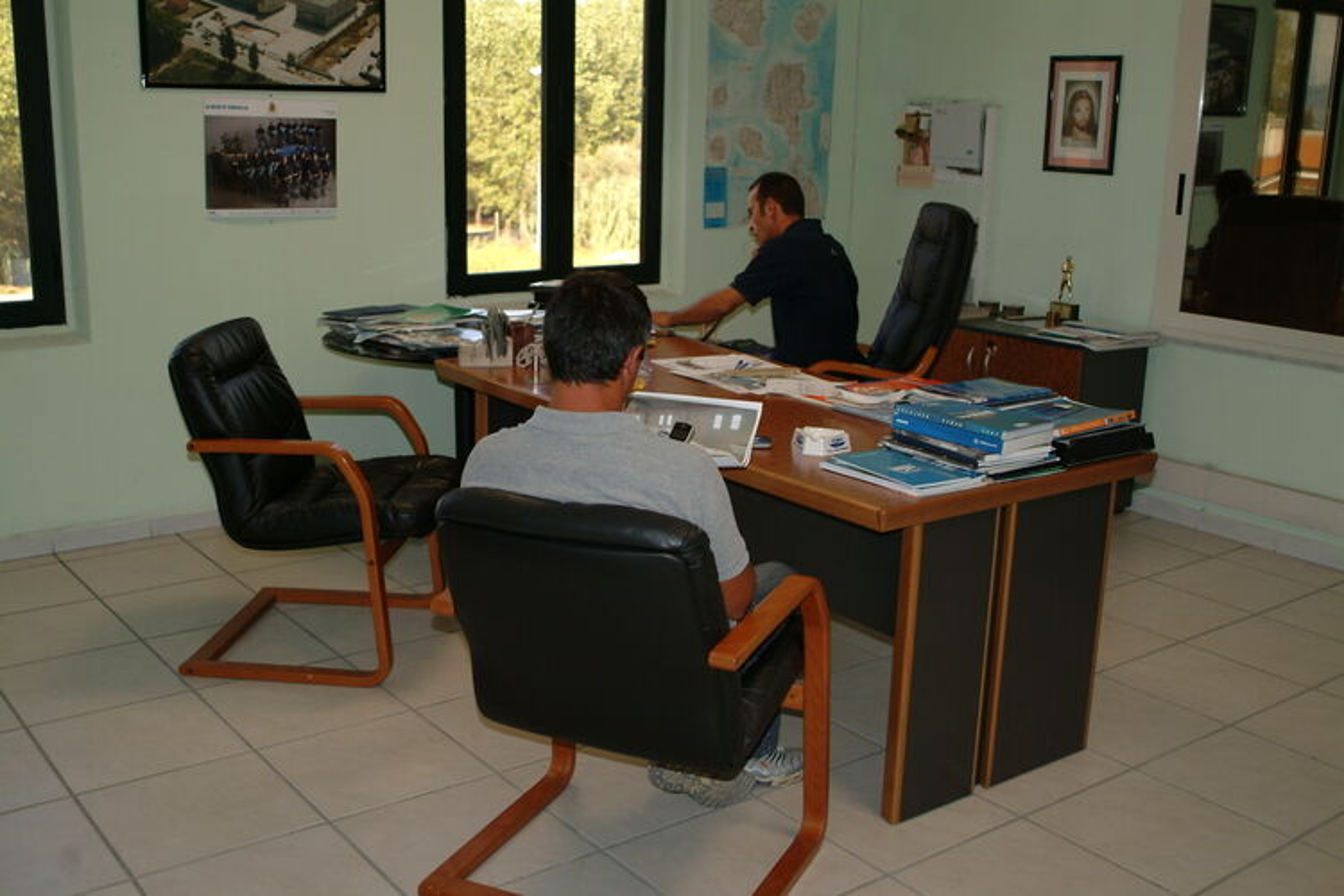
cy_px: 448
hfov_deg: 53.1
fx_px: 1344
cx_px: 672
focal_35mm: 36
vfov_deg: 36.9
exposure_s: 1/60
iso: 100
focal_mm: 24
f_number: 2.8
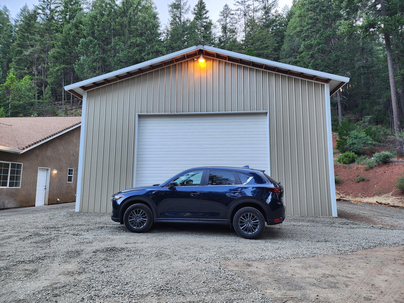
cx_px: 202
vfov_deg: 58.9
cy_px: 152
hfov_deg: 73.9
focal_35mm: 23
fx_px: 268
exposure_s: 1/120
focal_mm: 6.4
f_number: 1.8
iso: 50
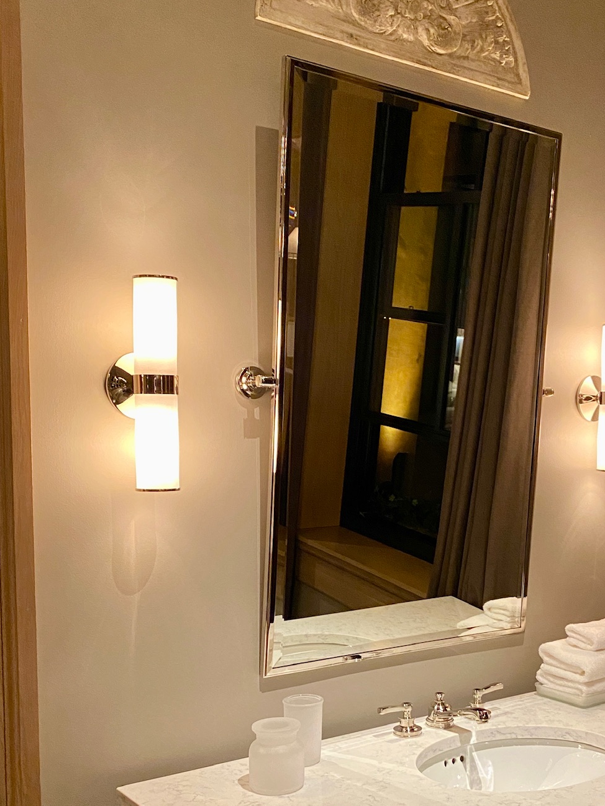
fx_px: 956
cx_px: 407
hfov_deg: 34.8
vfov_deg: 45.3
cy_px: 516
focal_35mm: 41
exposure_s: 1/60
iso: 320
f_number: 1.8
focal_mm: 4.25
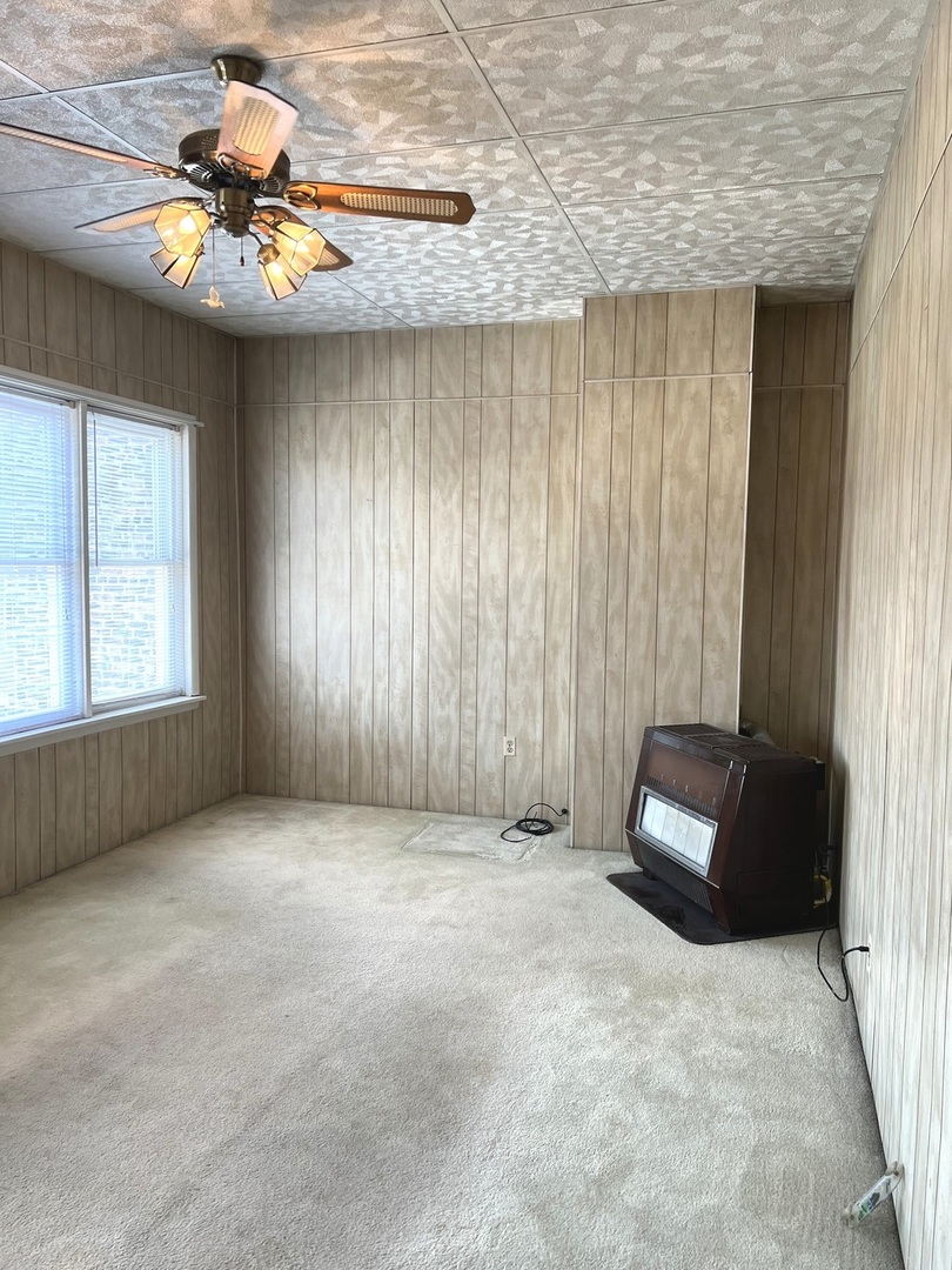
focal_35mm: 26
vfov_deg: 67.3
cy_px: 635
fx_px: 953
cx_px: 476
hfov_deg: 53.1
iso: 100
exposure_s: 1/120
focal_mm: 5.7
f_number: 1.5
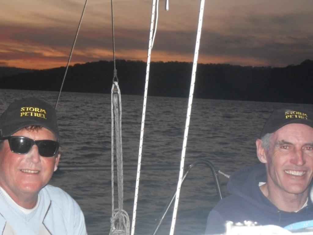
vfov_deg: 19.9
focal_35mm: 74
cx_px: 156
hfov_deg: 26.3
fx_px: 669
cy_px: 118
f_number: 4
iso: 400
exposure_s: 1/60
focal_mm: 11.8
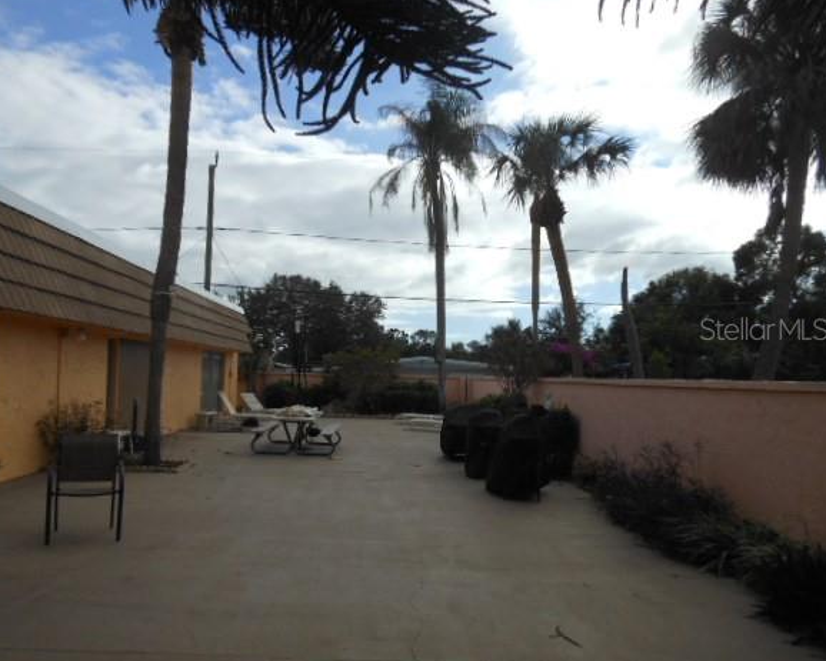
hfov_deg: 63.9
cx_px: 377
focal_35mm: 27
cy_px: 328
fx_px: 660
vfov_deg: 53.2
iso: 80
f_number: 10.2
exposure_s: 1/250
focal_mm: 4.5
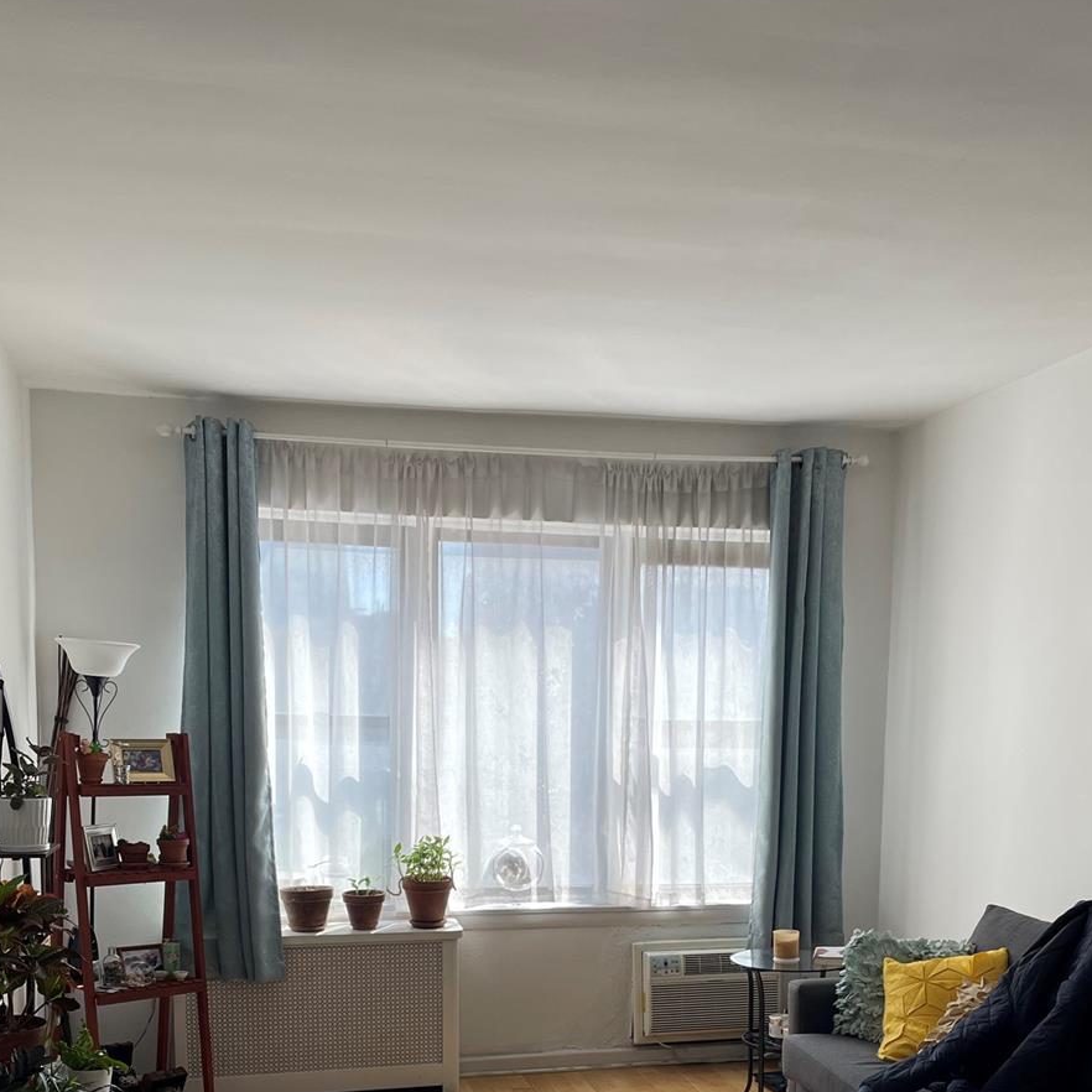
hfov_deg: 41.8
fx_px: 1428
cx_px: 602
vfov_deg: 40.0
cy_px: 894
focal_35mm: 40
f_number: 1.6
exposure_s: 1/306
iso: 32
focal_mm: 4.2
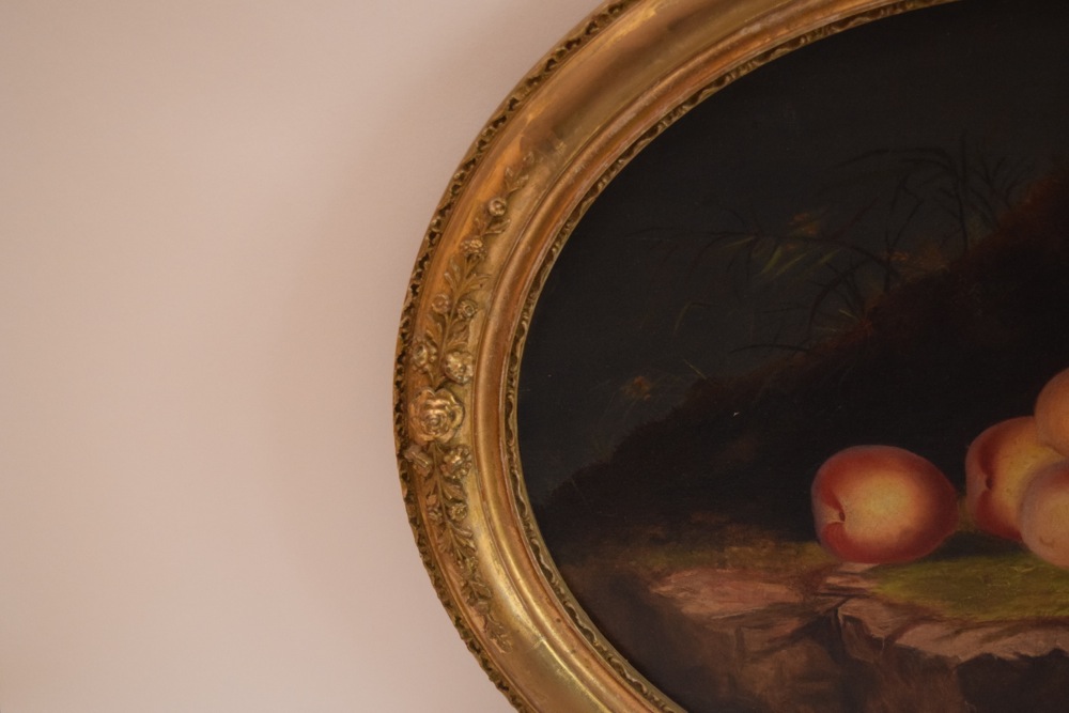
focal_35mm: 51
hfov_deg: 38.9
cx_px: 534
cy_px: 356
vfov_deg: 26.5
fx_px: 1515
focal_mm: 34
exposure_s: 1/60
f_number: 4.5
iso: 2500
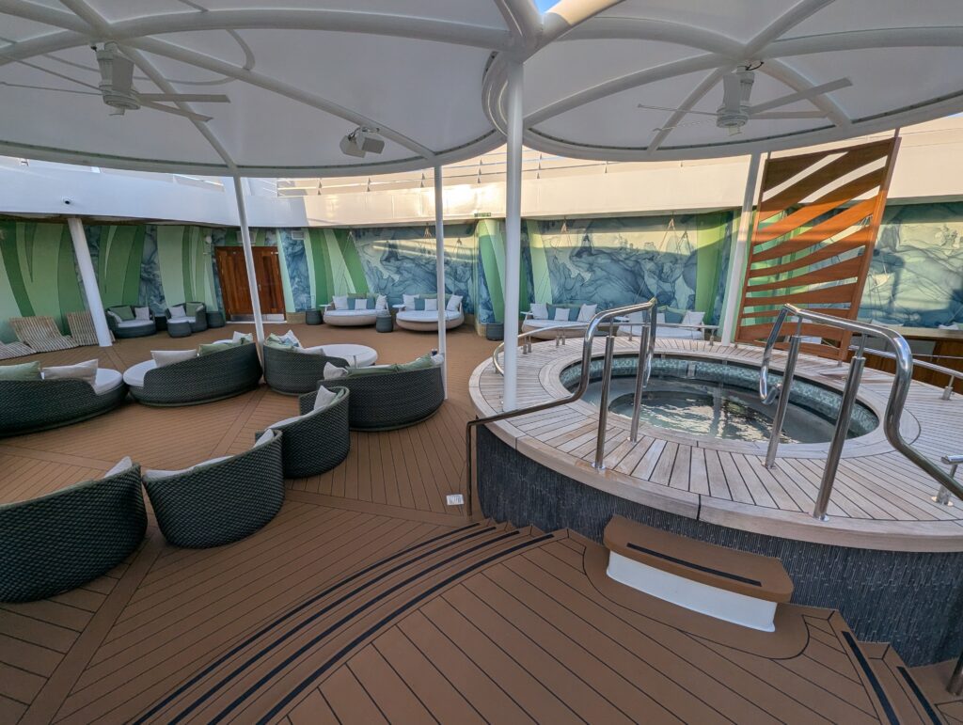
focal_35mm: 13
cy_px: 362
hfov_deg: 106.1
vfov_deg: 90.1
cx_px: 482
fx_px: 362
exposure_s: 1/737
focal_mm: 1.95
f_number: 2.2
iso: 45
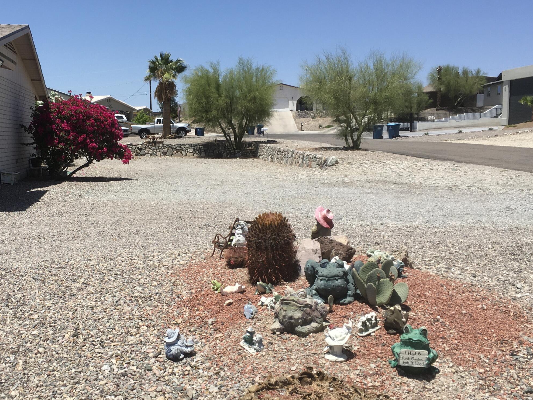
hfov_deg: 42.4
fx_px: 678
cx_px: 183
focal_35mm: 44
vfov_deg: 32.9
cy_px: 199
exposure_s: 1/2481
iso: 25
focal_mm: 4.15
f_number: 2.2
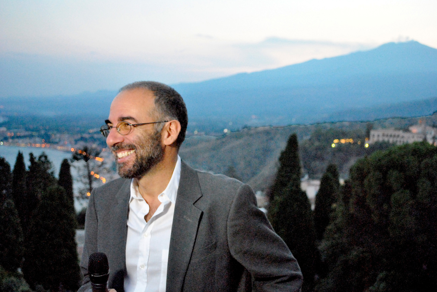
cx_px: 218
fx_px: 638
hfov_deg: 37.8
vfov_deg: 25.8
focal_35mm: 52
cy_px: 146
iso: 3200
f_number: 5
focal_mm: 35
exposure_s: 1/60
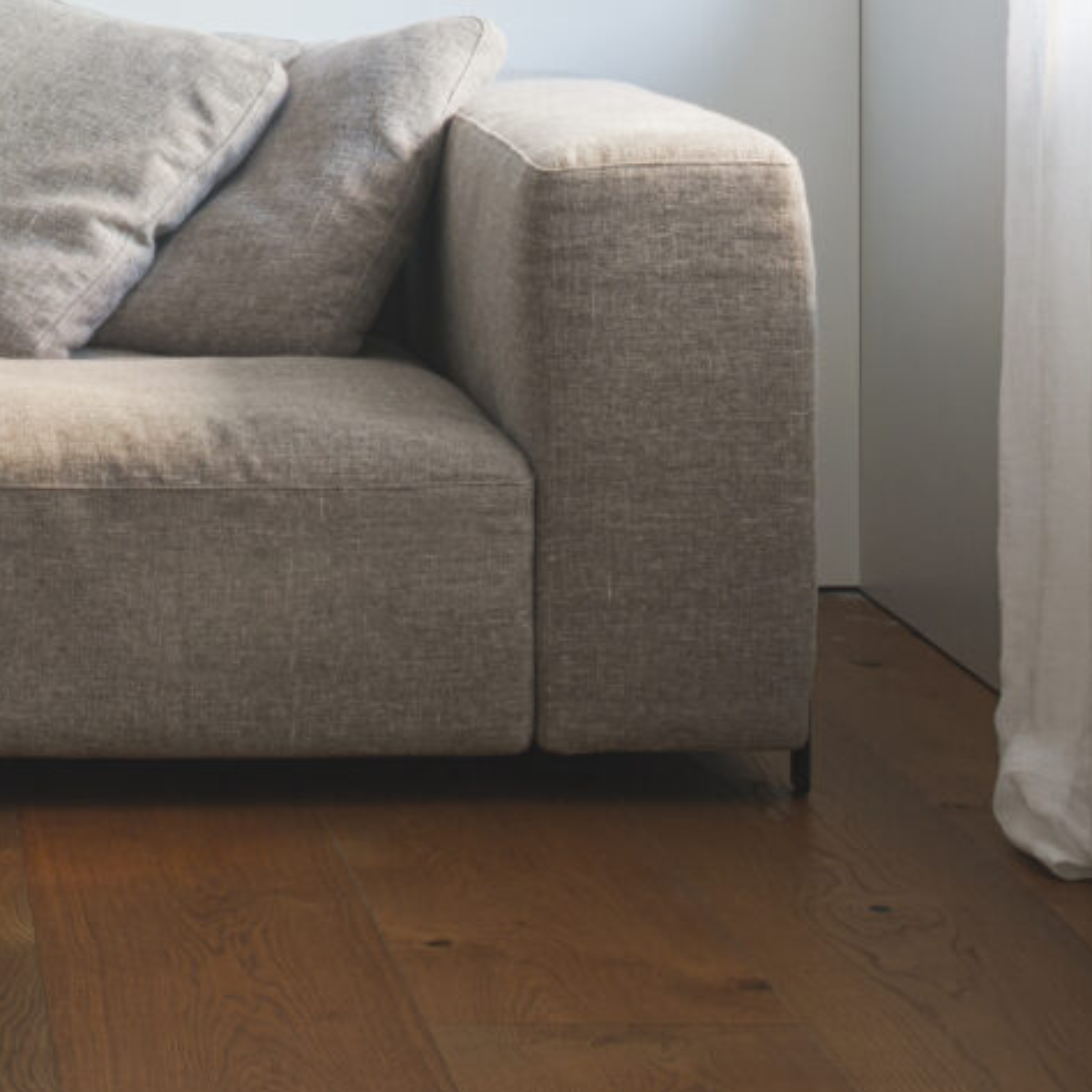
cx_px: -684
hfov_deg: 12.6
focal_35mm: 129
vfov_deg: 13.3
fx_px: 4604
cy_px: -79
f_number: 13
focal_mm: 45
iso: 160
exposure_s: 1/1.25
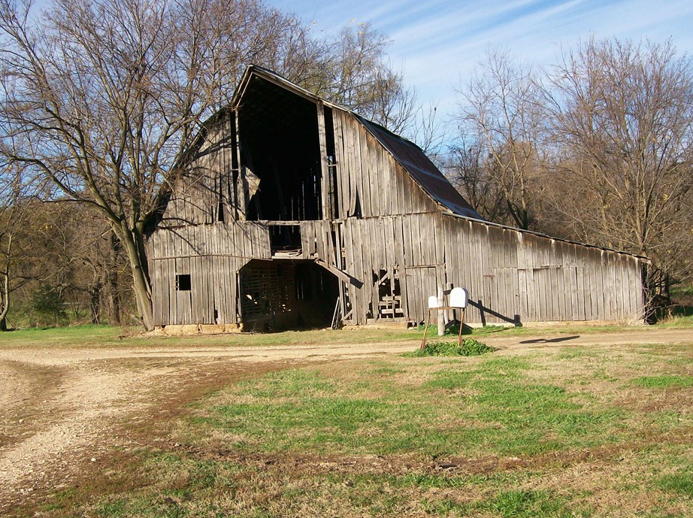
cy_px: 255
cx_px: 312
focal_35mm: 40
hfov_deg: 46.8
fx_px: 800
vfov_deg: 35.9
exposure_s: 1/386
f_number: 4.8
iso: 80
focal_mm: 6
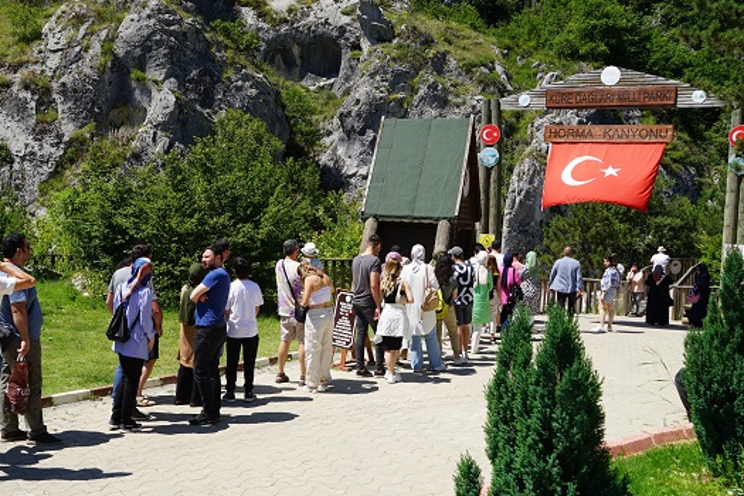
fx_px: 827
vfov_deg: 33.4
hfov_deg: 48.4
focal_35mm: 40
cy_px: 241
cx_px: 332
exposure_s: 1/80
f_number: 13
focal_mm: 35
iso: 100
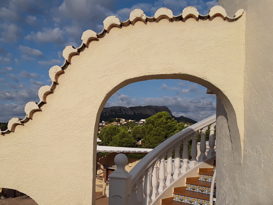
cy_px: 135
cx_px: 119
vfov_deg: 38.3
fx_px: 292
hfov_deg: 50.0
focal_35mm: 37
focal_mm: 2.91
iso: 40
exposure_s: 1/3247
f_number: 1.9
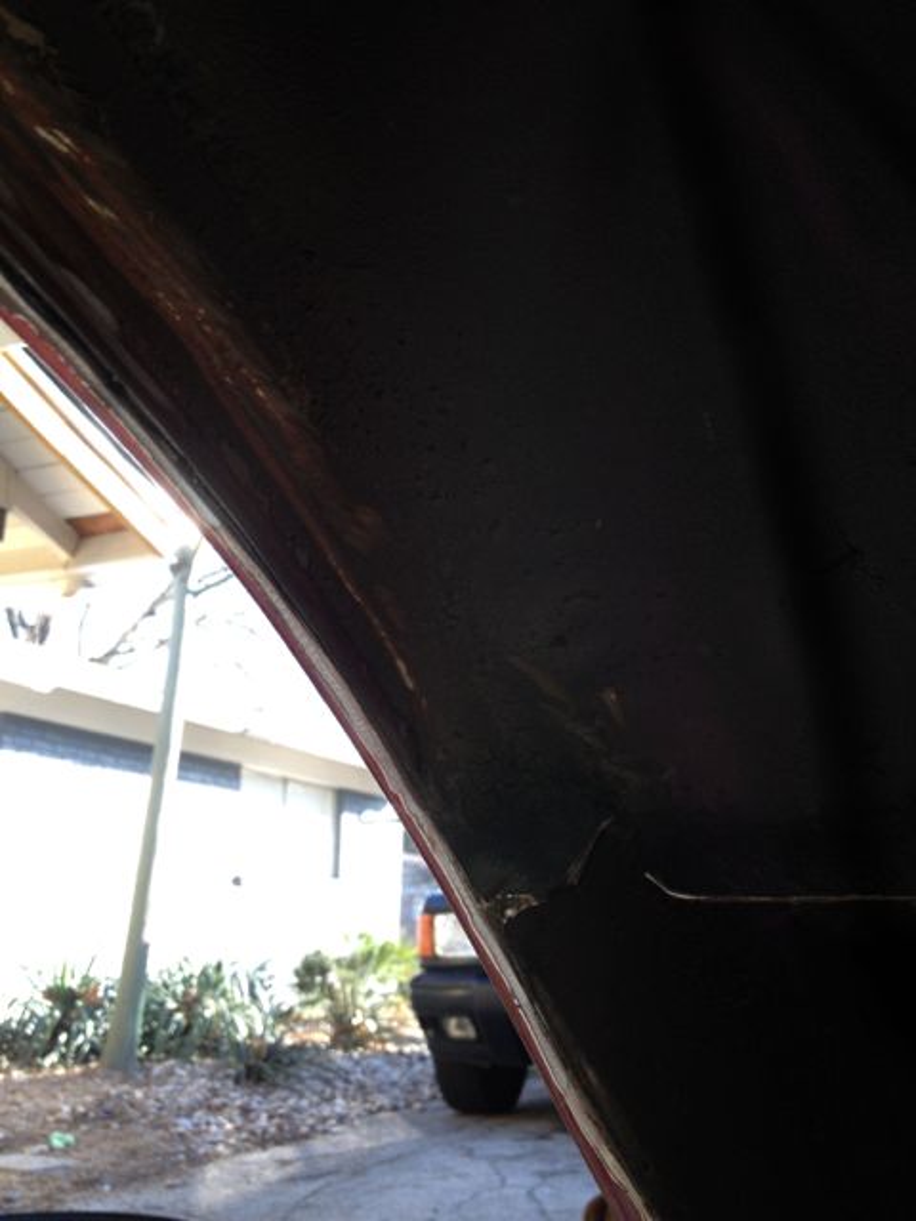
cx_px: 458
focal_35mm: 35
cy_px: 610
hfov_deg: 40.7
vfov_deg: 52.6
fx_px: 1235
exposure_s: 1/120
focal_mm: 4.28
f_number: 2.4
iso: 64
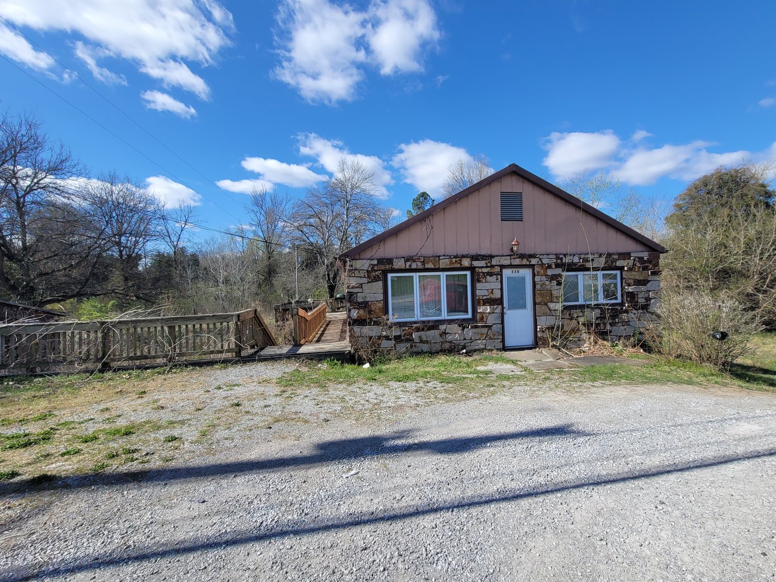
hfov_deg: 101.9
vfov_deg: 85.6
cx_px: 412
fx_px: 314
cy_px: 277
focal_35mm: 14
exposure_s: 1/1751
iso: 64
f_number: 2.2
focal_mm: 2.2
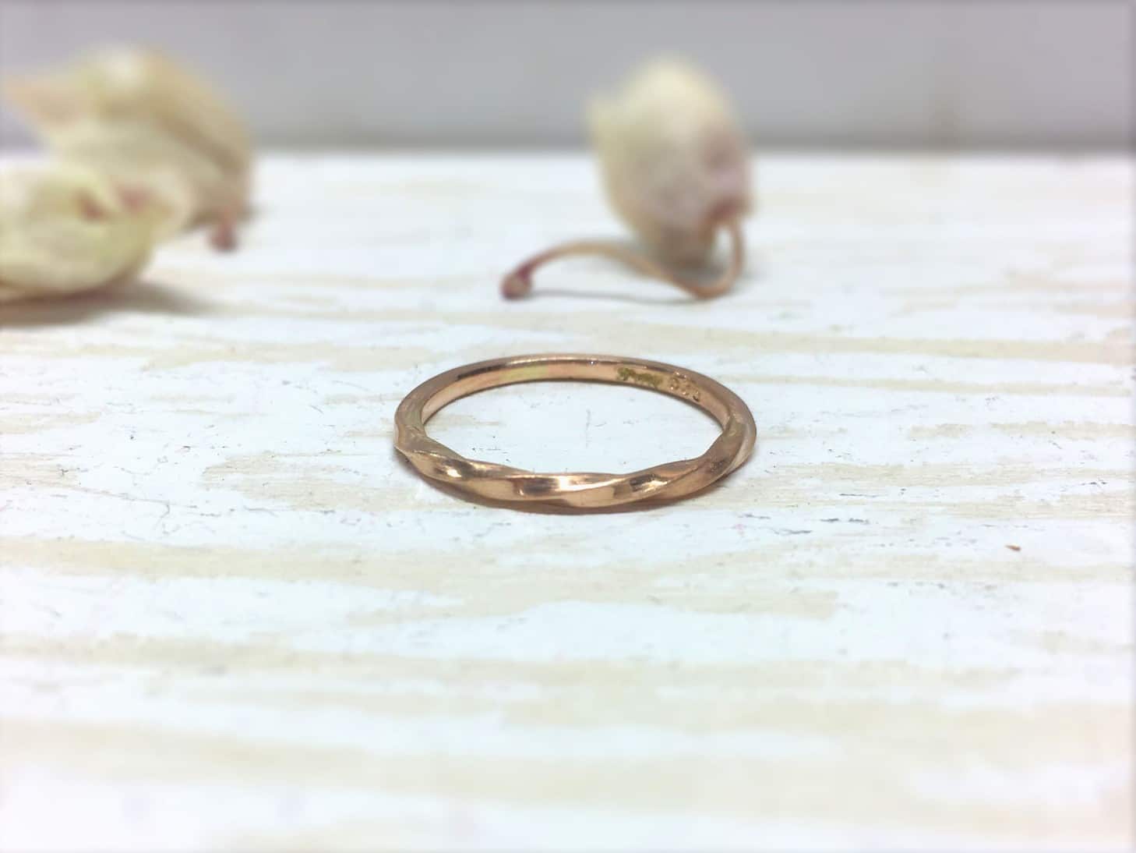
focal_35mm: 29
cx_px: 568
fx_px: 952
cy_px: 426
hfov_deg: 61.7
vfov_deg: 48.2
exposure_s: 1/50
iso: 25
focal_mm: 4.15
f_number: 2.2
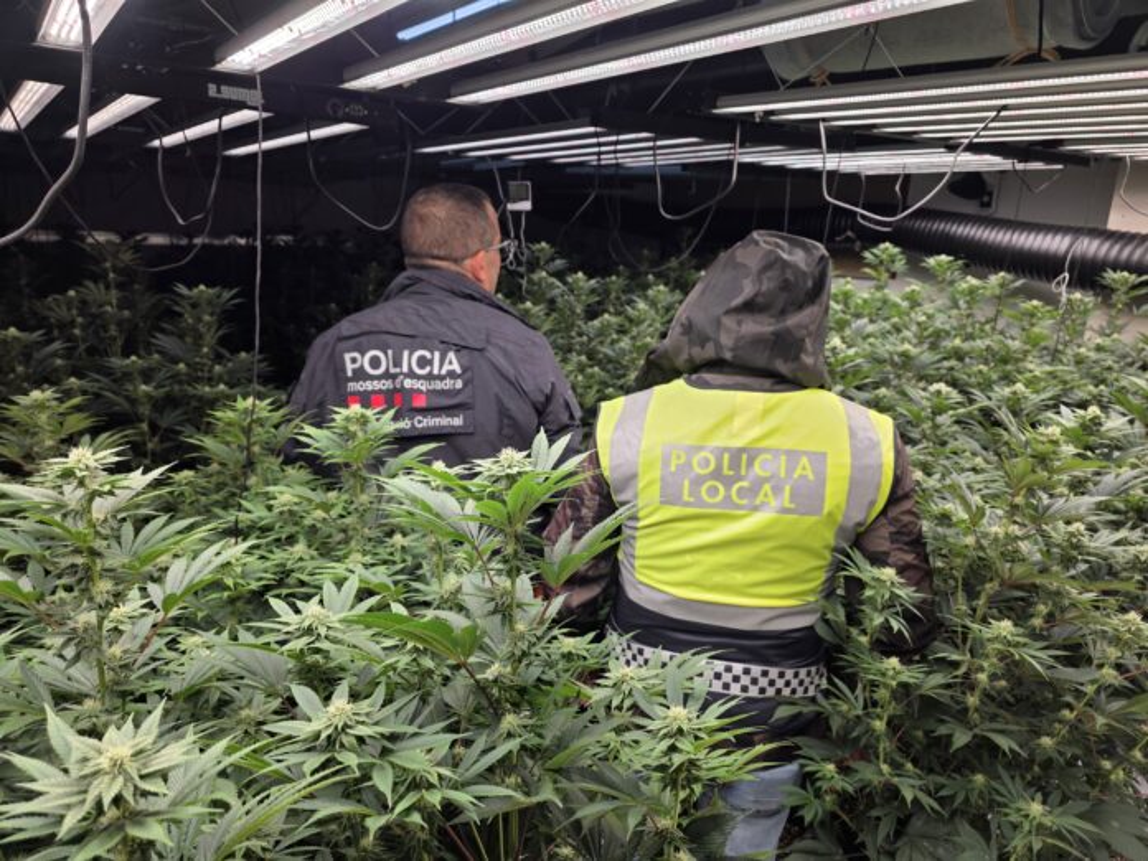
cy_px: 430
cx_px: 574
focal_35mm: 23
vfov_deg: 58.9
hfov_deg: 73.9
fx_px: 763
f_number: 1.7
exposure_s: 1/2378
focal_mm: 6.3
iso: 80
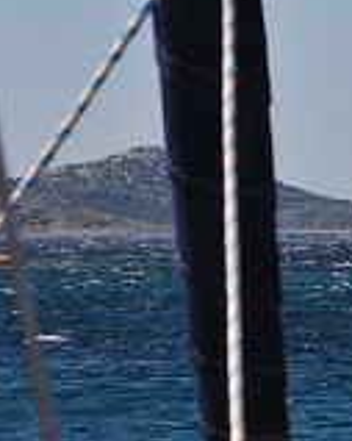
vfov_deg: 4.7
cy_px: 284
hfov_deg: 3.7
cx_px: 491
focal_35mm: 415
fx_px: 5405
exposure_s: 1/250
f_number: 13
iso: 200
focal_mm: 85
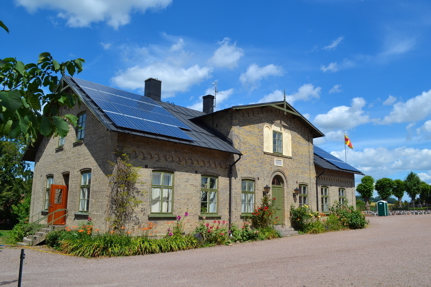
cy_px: 144
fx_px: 323
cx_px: 216
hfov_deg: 67.4
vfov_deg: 47.9
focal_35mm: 27
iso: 100
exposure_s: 1/250
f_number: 8
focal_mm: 18
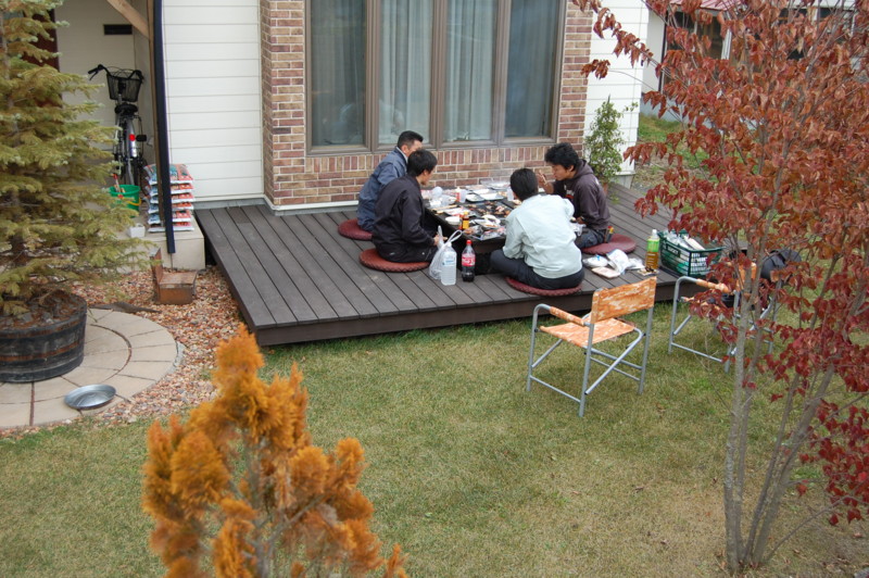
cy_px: 289
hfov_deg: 49.6
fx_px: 941
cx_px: 434
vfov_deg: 34.2
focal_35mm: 39
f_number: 5.6
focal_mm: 26
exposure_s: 1/125
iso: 200
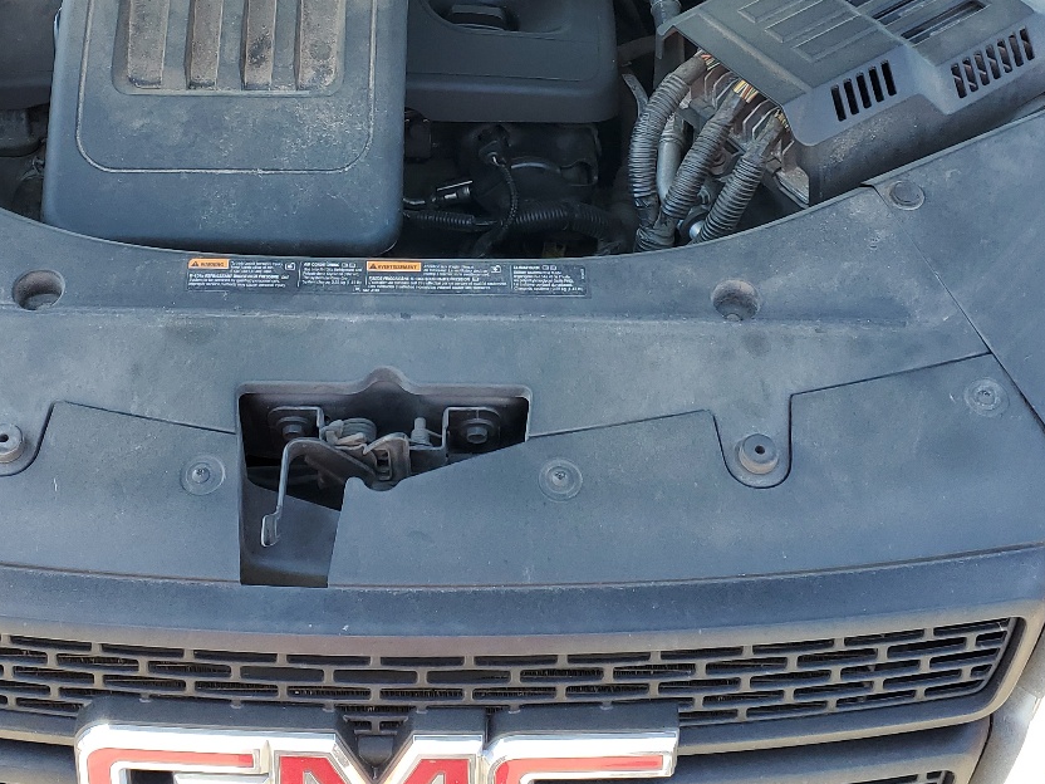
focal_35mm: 50
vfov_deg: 28.4
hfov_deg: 38.0
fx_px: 1509
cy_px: 150
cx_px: 421
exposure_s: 1/270
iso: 50
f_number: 1.5
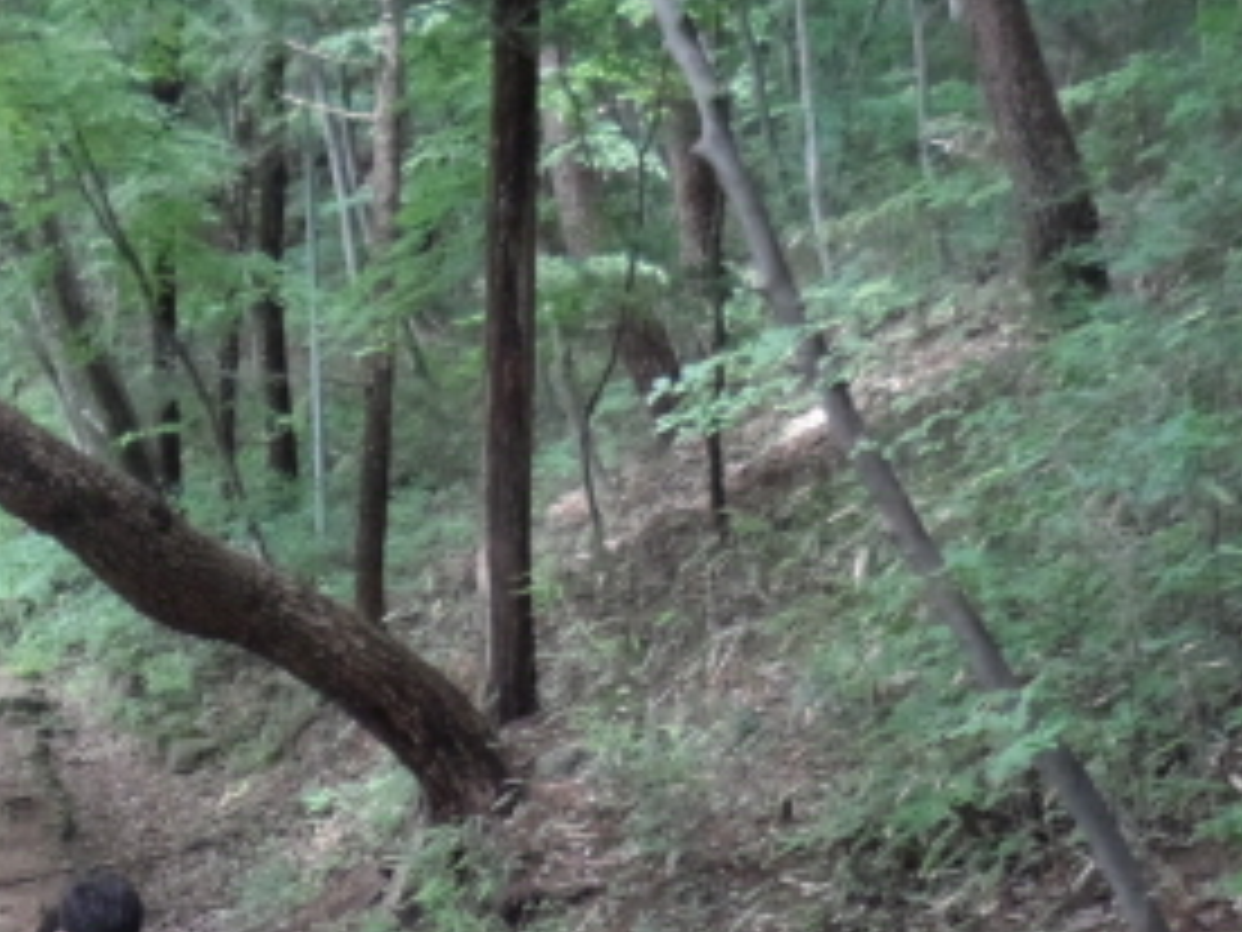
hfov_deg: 28.1
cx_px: 76
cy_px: 844
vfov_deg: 21.7
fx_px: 2368
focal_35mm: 66
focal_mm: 4.9
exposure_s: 1/30
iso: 320
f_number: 3.3
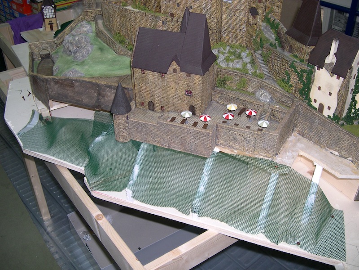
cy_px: 135
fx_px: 394
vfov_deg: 37.7
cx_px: 180
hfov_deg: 49.0
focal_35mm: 38
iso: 100
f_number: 2.8
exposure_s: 1/60
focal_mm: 8
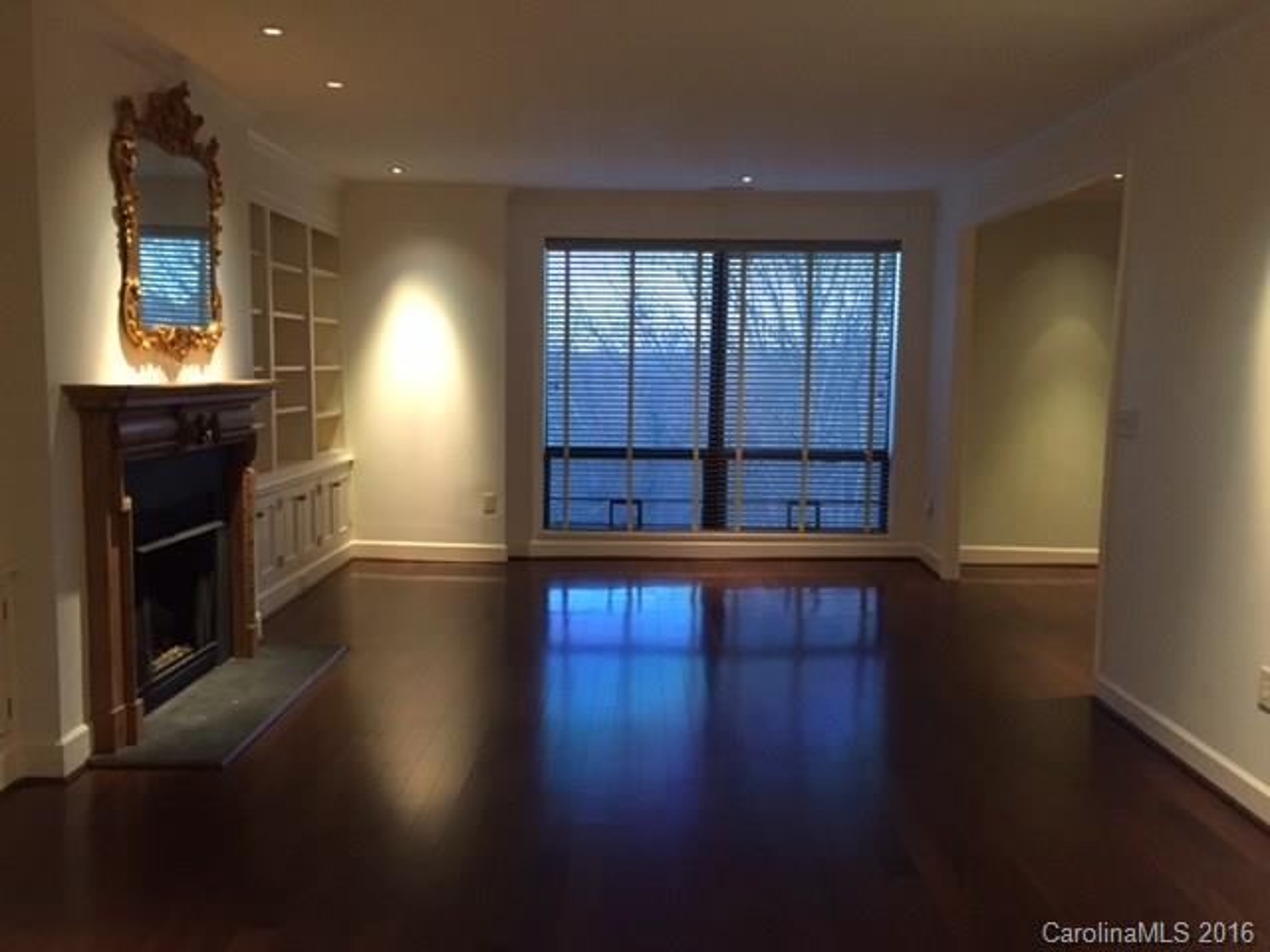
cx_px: 635
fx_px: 1064
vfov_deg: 48.2
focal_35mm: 29
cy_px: 476
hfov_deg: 61.7
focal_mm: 4.15
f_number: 2.2
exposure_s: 1/24
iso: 250
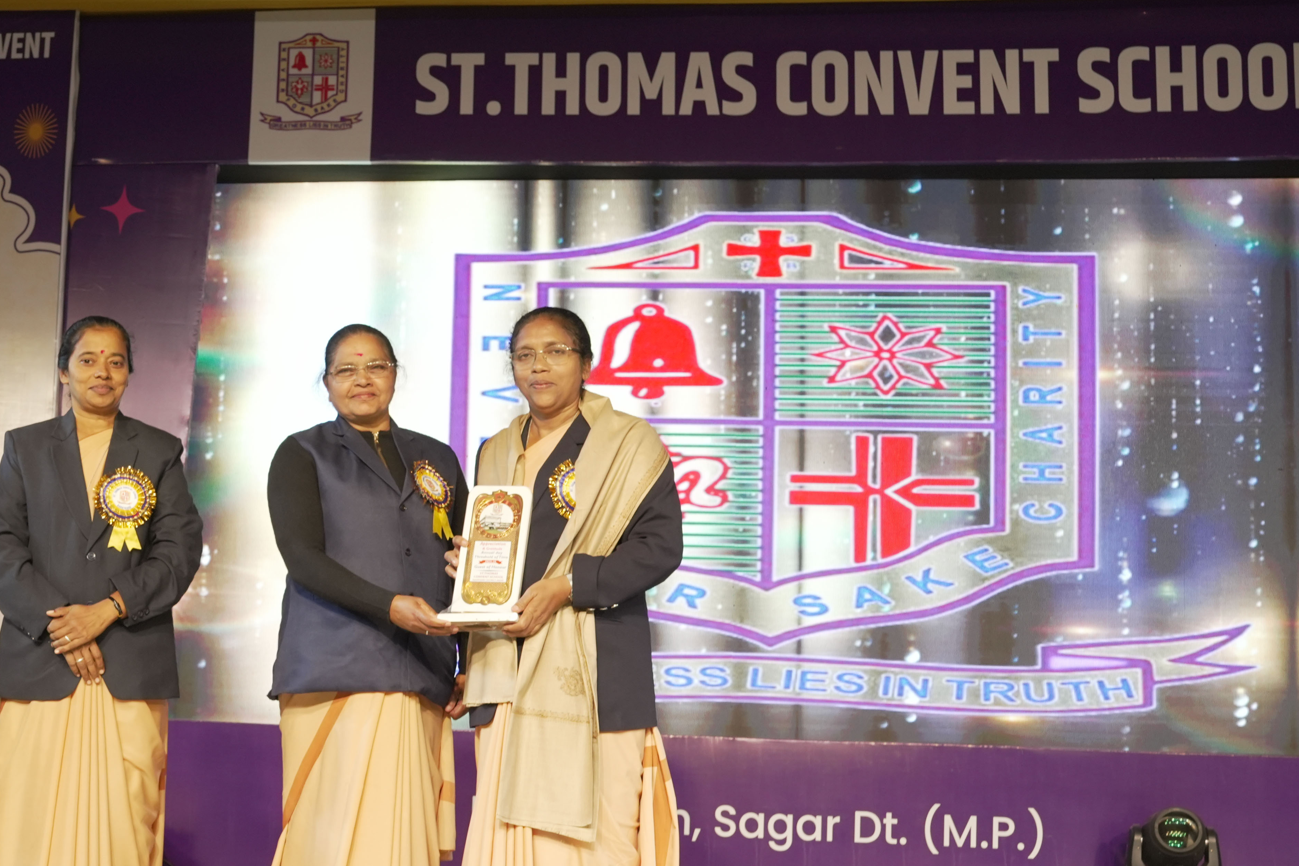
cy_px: 445
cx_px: 133
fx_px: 2345
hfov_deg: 29.7
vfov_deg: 20.9
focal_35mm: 65
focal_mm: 35
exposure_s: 1/125
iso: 1250
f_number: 6.3
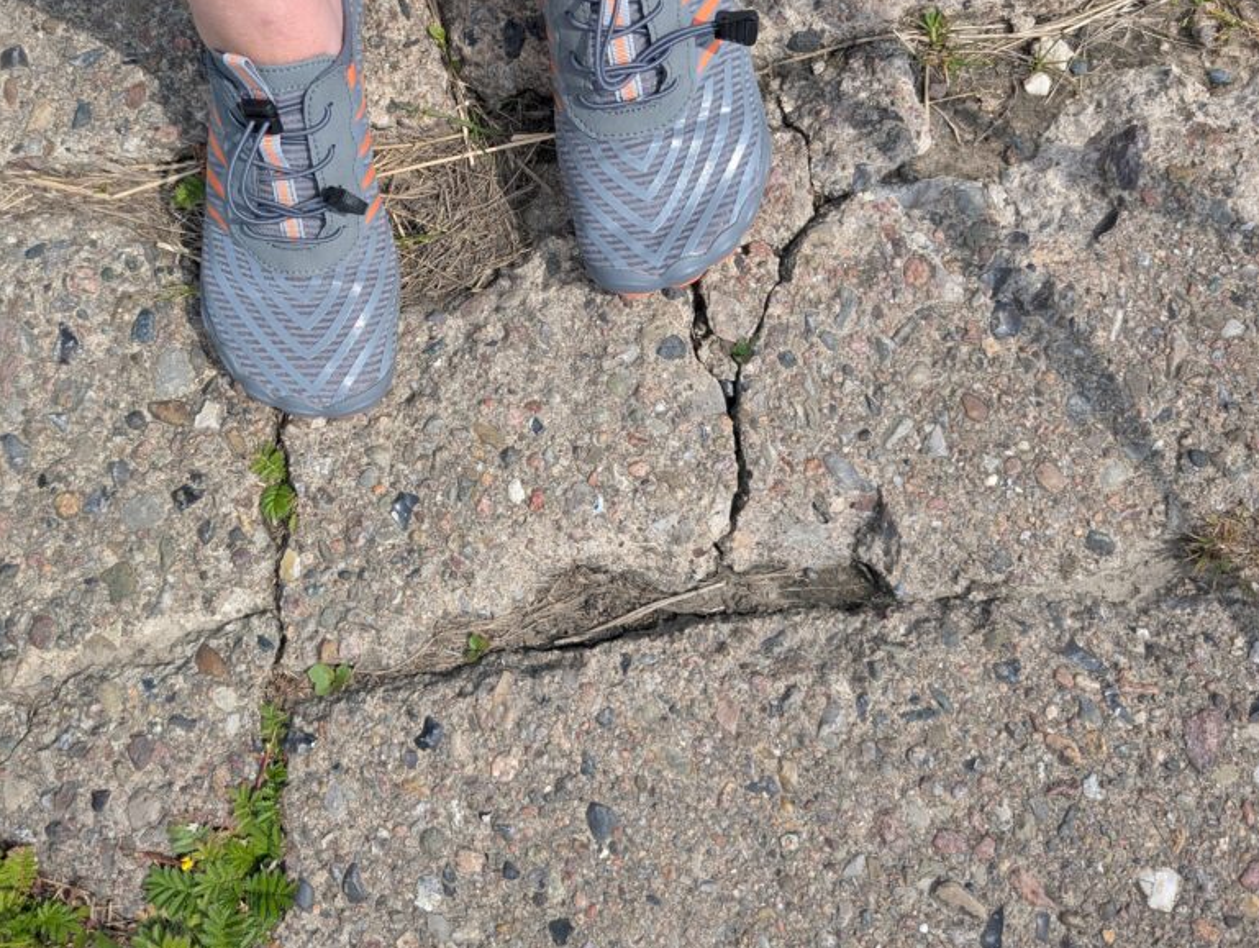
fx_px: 1165
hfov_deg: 56.1
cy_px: 357
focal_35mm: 32
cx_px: 470
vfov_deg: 43.9
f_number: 1.68
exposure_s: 1/1259
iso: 20
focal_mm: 6.9
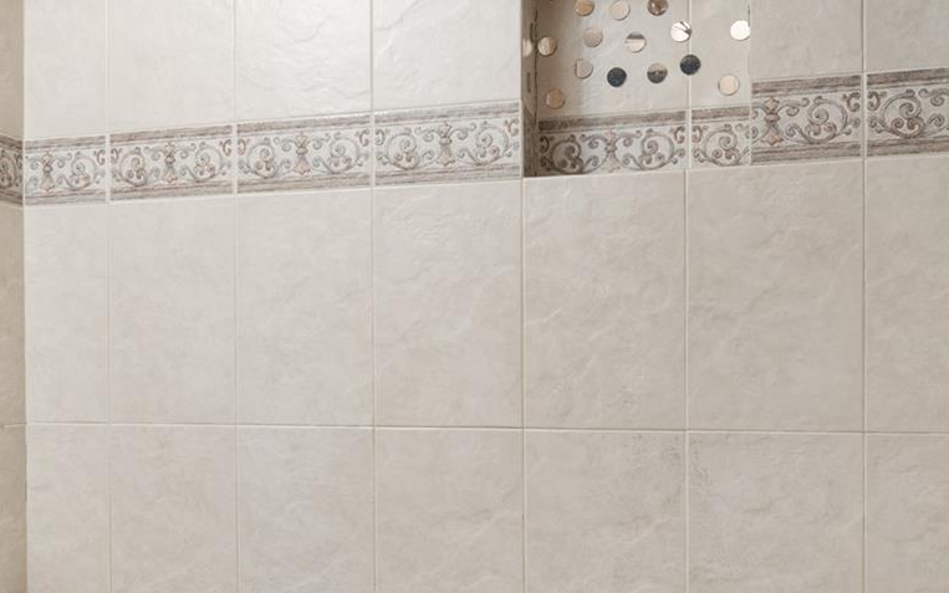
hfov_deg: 47.9
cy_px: 387
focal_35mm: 41
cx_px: 373
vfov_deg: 31.1
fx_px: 1060
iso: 500
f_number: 8
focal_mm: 15
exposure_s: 1/20
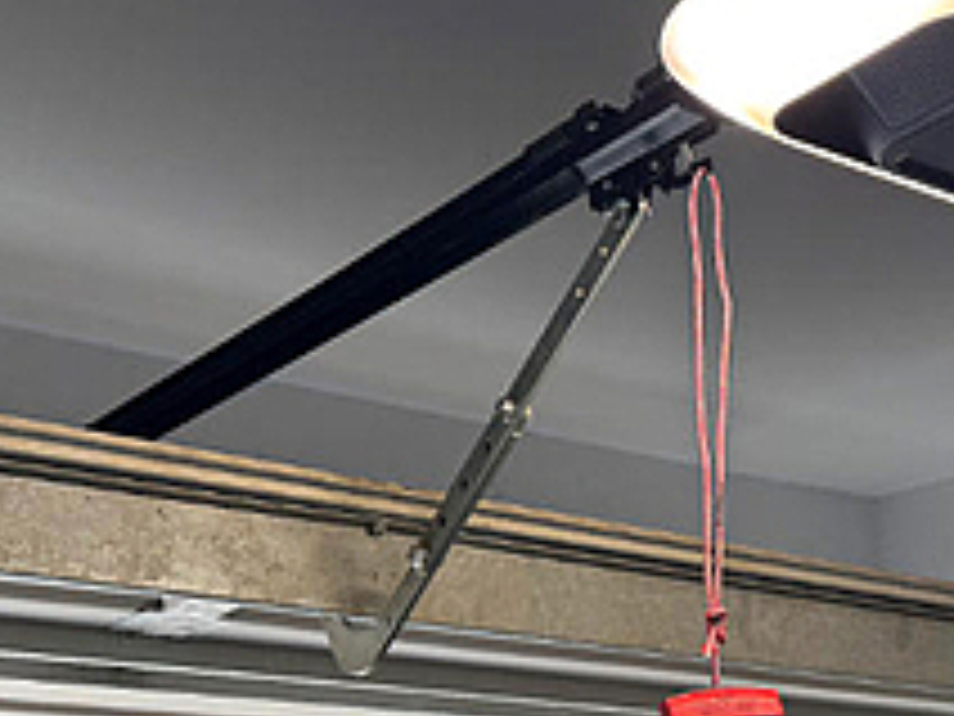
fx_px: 1874
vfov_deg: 21.6
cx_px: 662
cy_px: 450
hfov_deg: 28.3
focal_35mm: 68
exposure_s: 1/120
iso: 64
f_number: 1.8
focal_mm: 6.8
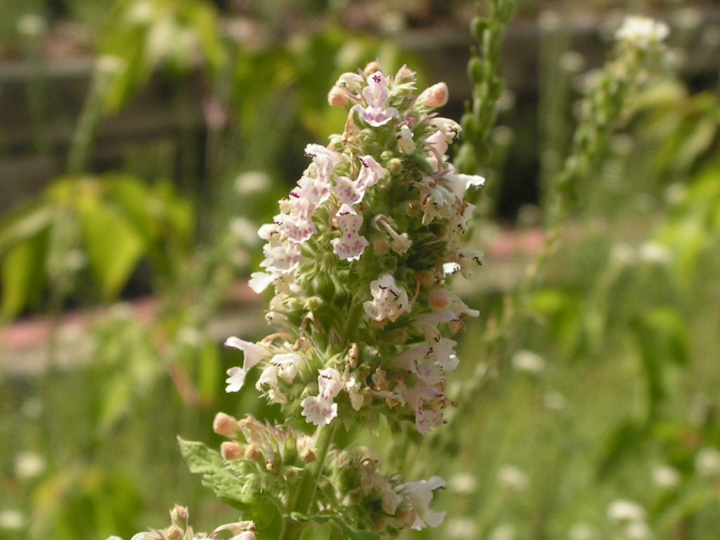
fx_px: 1539
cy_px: 270
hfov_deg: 26.3
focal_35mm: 74
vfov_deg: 19.9
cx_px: 360
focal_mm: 12.4
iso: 64
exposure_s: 1/400
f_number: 4.8
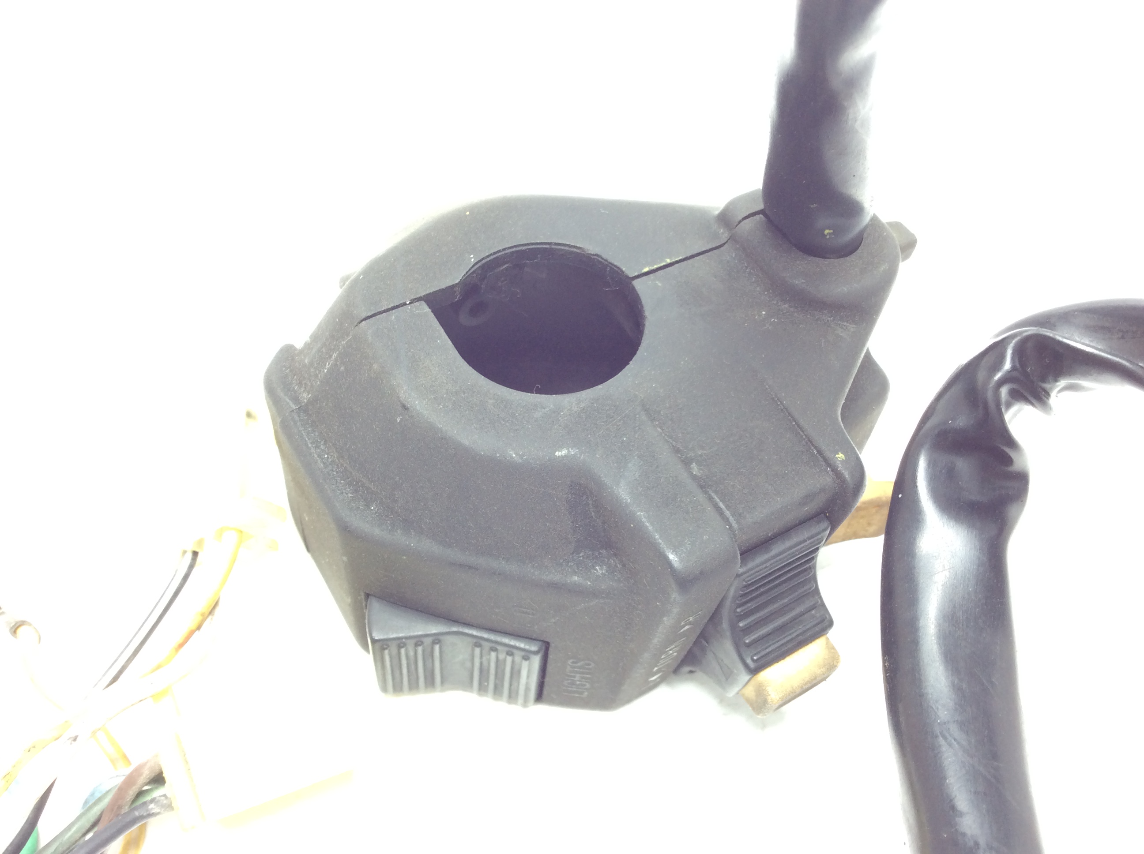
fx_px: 1056
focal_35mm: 32
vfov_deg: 44.1
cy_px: 427
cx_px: 572
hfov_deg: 56.9
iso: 40
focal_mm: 3.3
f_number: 2.4
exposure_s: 1/40
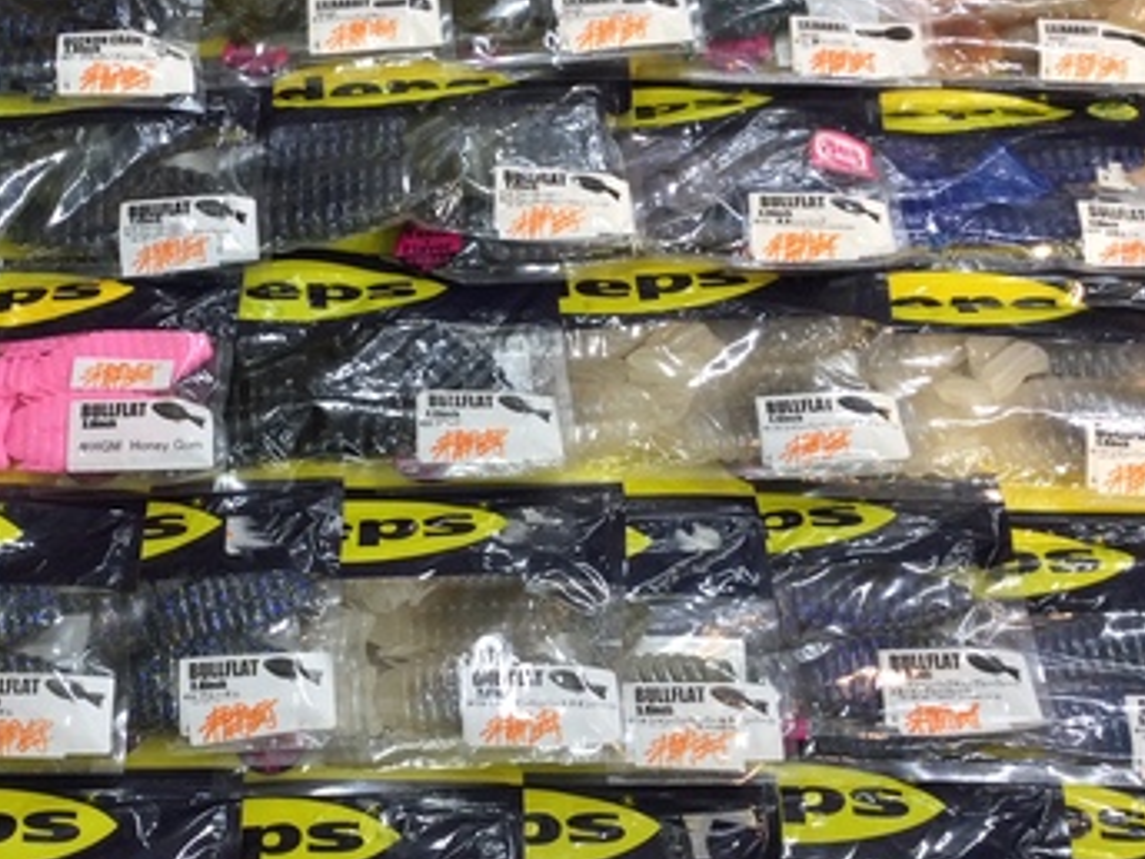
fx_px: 1786
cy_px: 436
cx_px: 340
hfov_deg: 35.0
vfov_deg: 27.0
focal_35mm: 54
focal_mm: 3.3
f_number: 2.4
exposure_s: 1/40
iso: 32
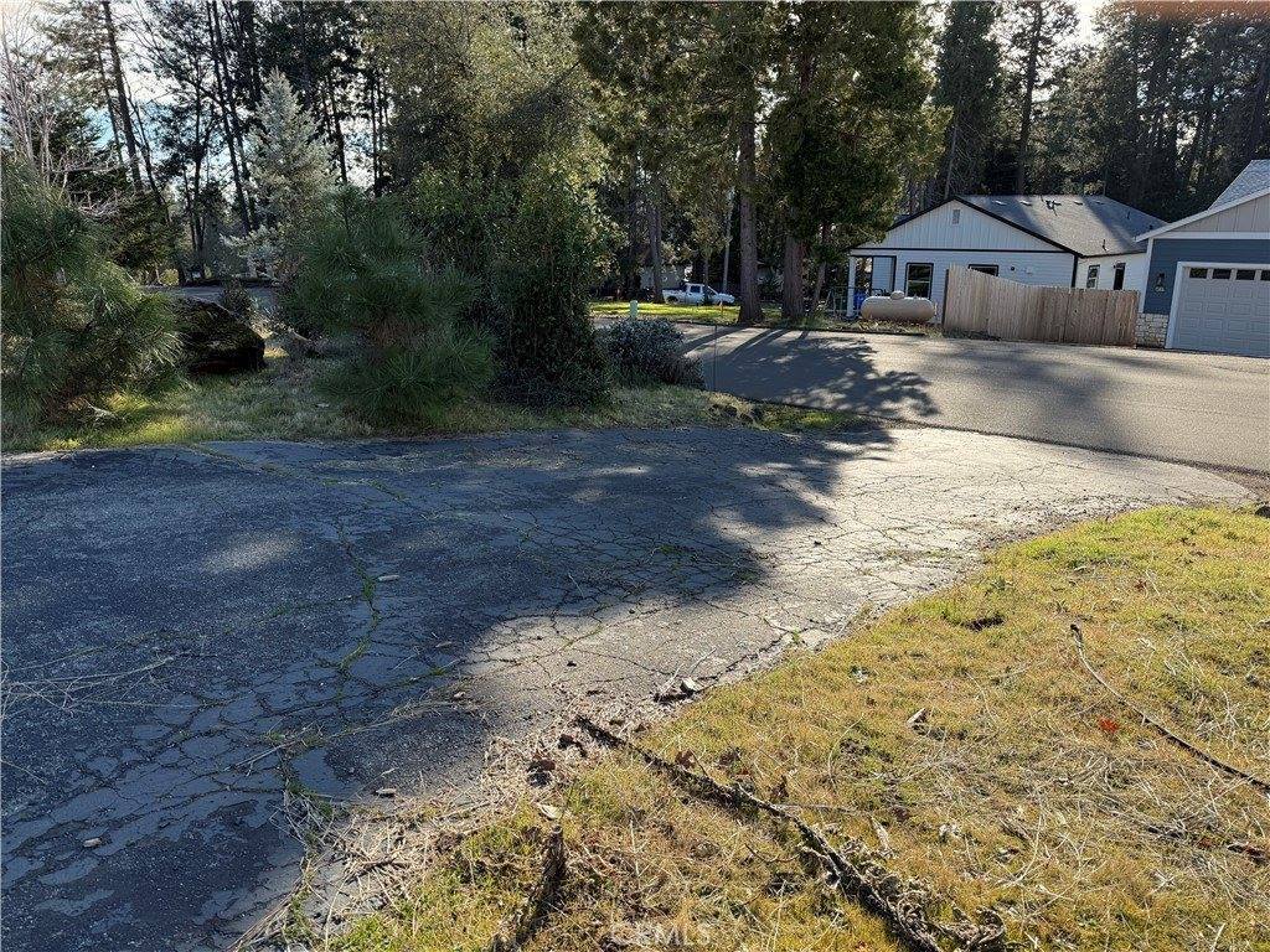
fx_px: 881
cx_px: 635
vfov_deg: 56.8
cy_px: 476
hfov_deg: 71.6
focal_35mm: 24
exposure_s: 1/1901
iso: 80
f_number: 1.78
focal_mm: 6.76
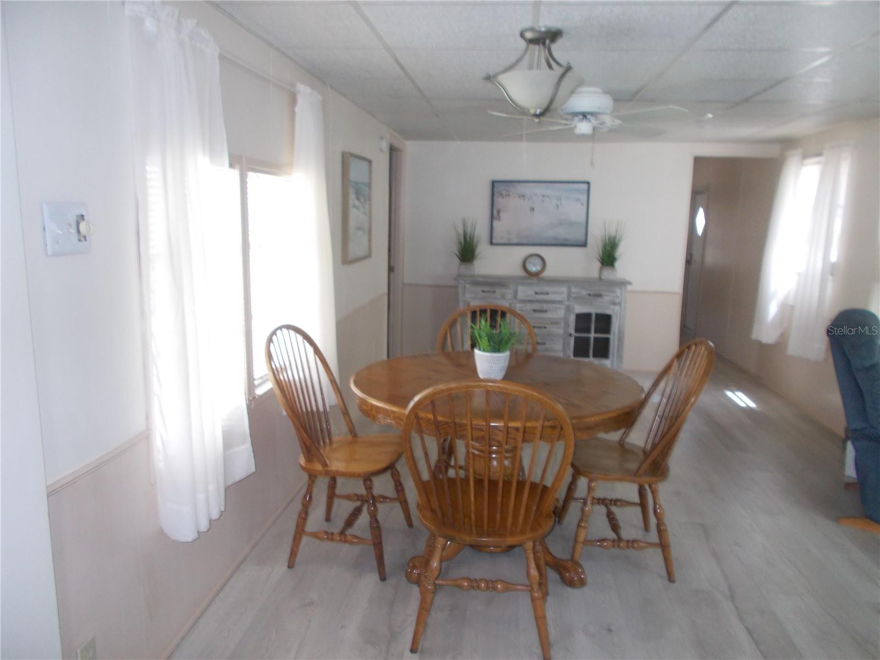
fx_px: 661
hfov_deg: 67.3
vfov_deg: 53.1
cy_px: 330
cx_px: 440
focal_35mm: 26
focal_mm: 4.6
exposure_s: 1/25
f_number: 3.2
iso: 200
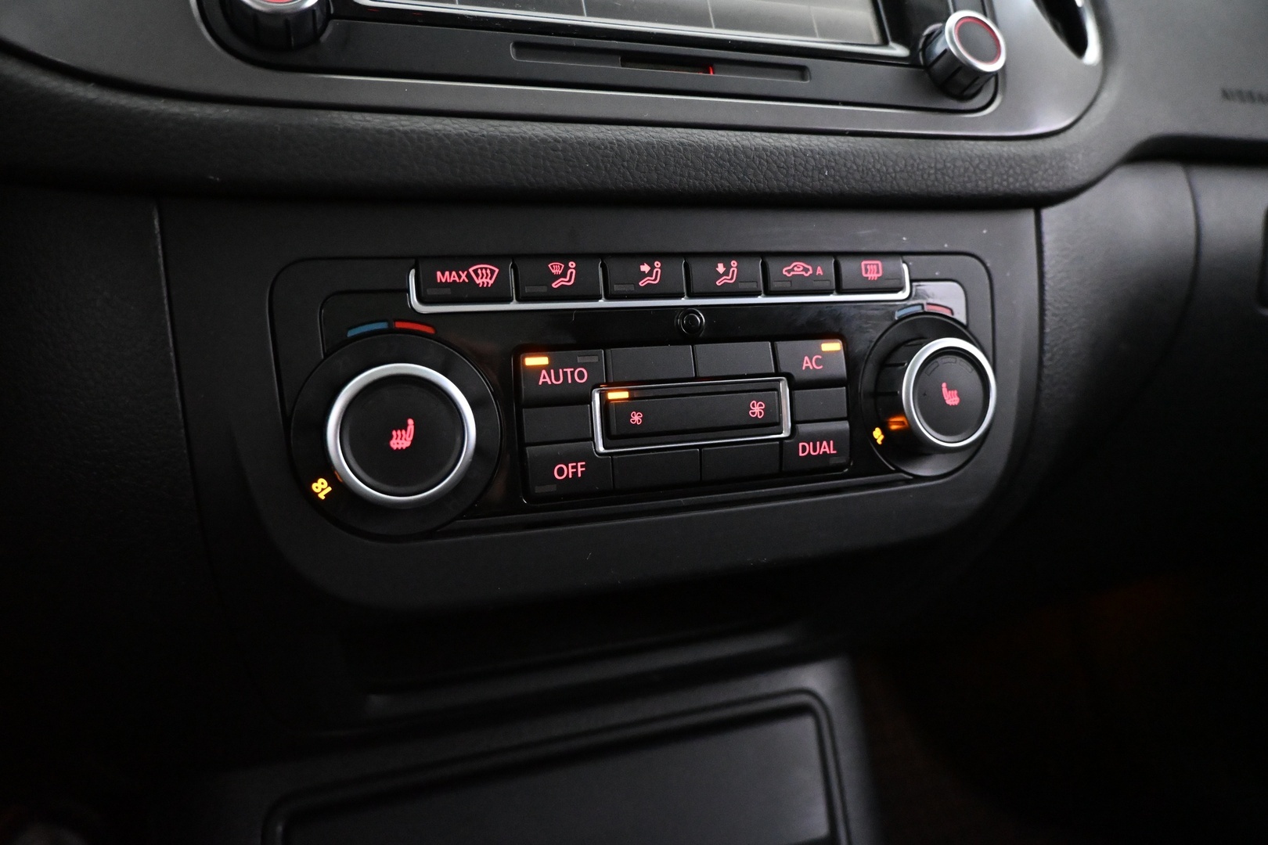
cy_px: 422
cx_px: 634
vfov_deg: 53.1
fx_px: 845
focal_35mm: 24
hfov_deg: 73.7
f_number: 3.5
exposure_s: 1/60
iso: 8000
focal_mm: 16
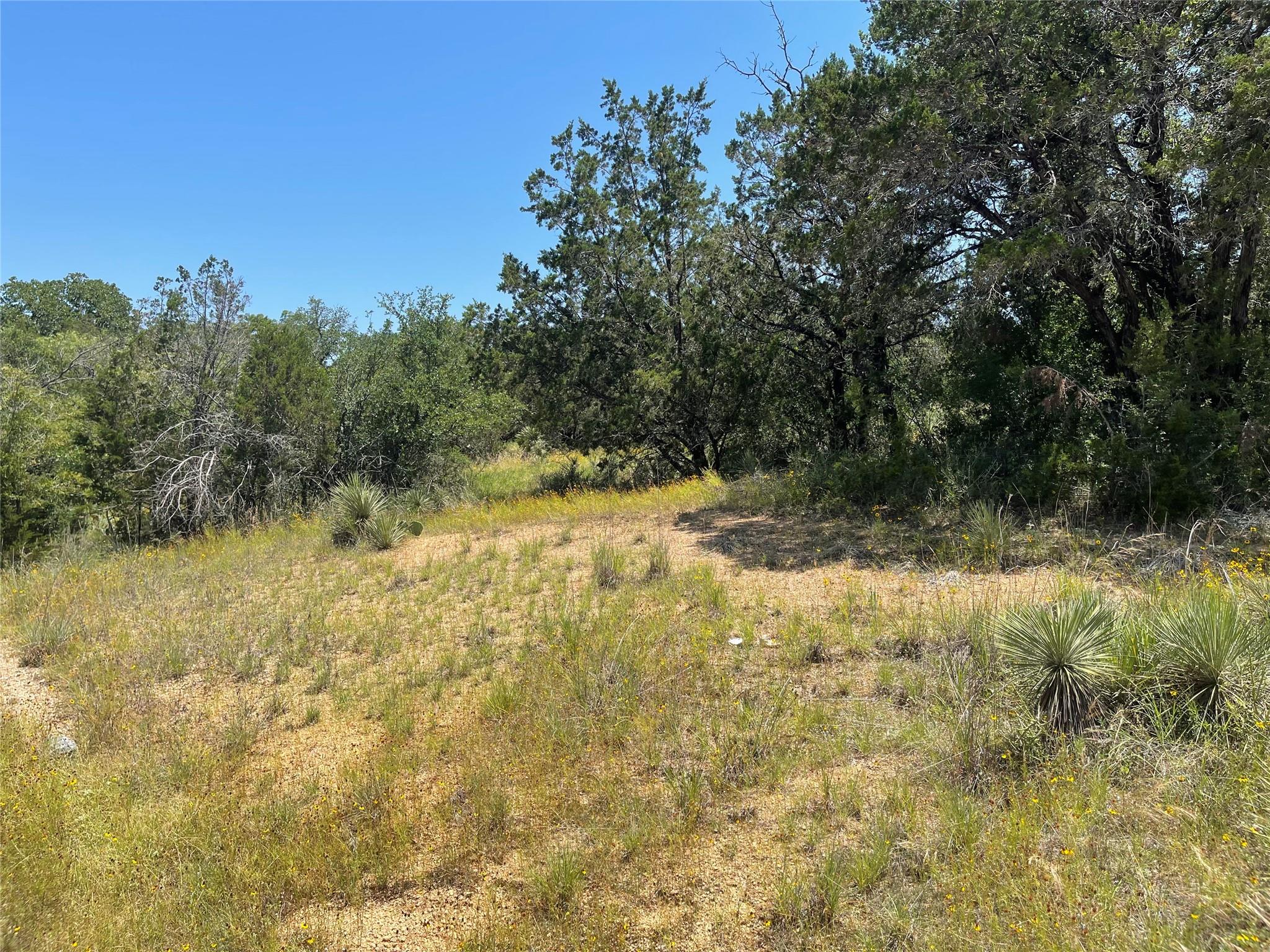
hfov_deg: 67.3
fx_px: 954
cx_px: 635
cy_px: 476
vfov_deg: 53.1
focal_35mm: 26
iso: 32
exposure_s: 1/1883
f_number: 1.6
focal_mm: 5.1
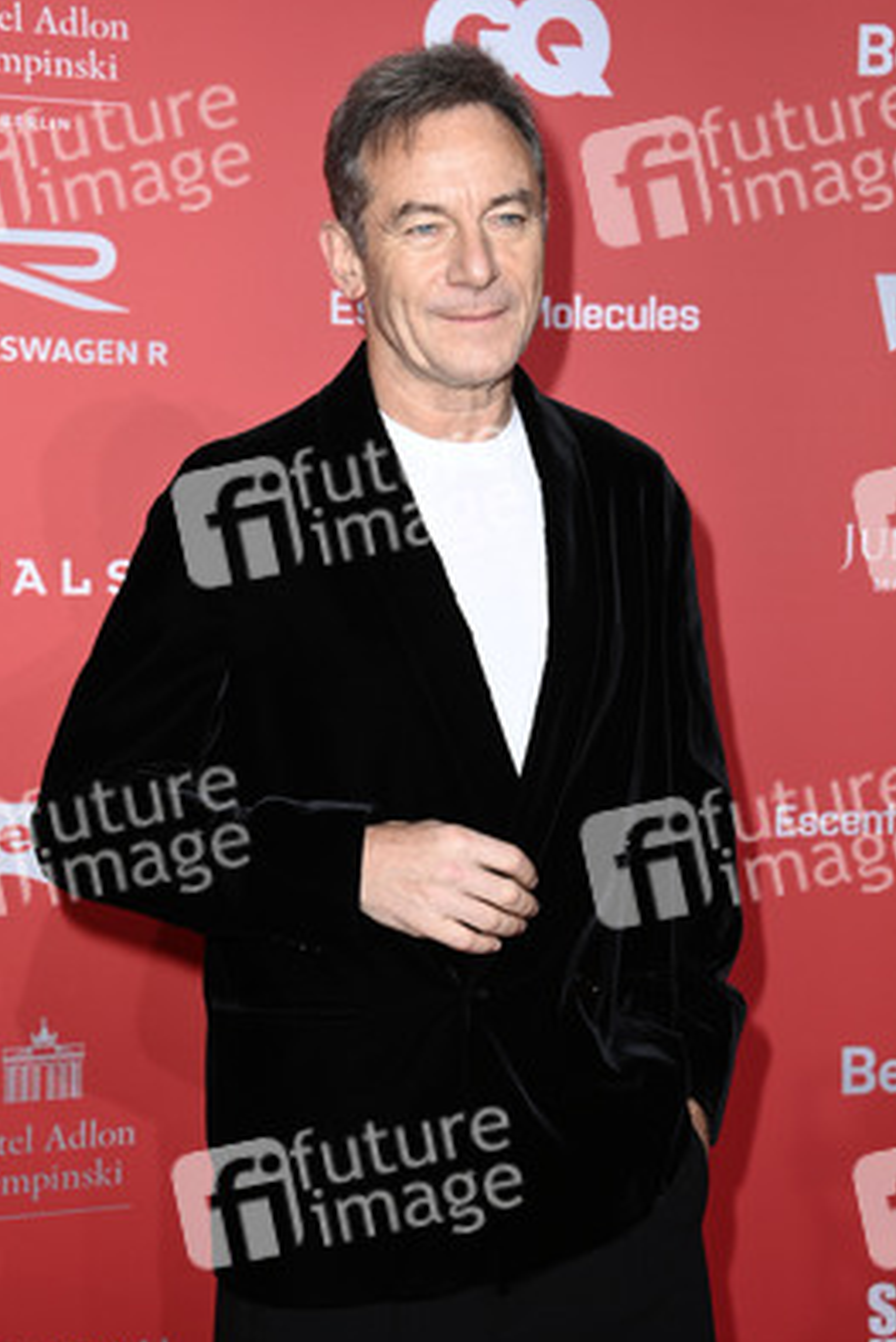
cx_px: 446
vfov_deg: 29.2
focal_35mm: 69
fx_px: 2574
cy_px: 678
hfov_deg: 19.8
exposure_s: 1/250
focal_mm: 68
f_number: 5.6
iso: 800
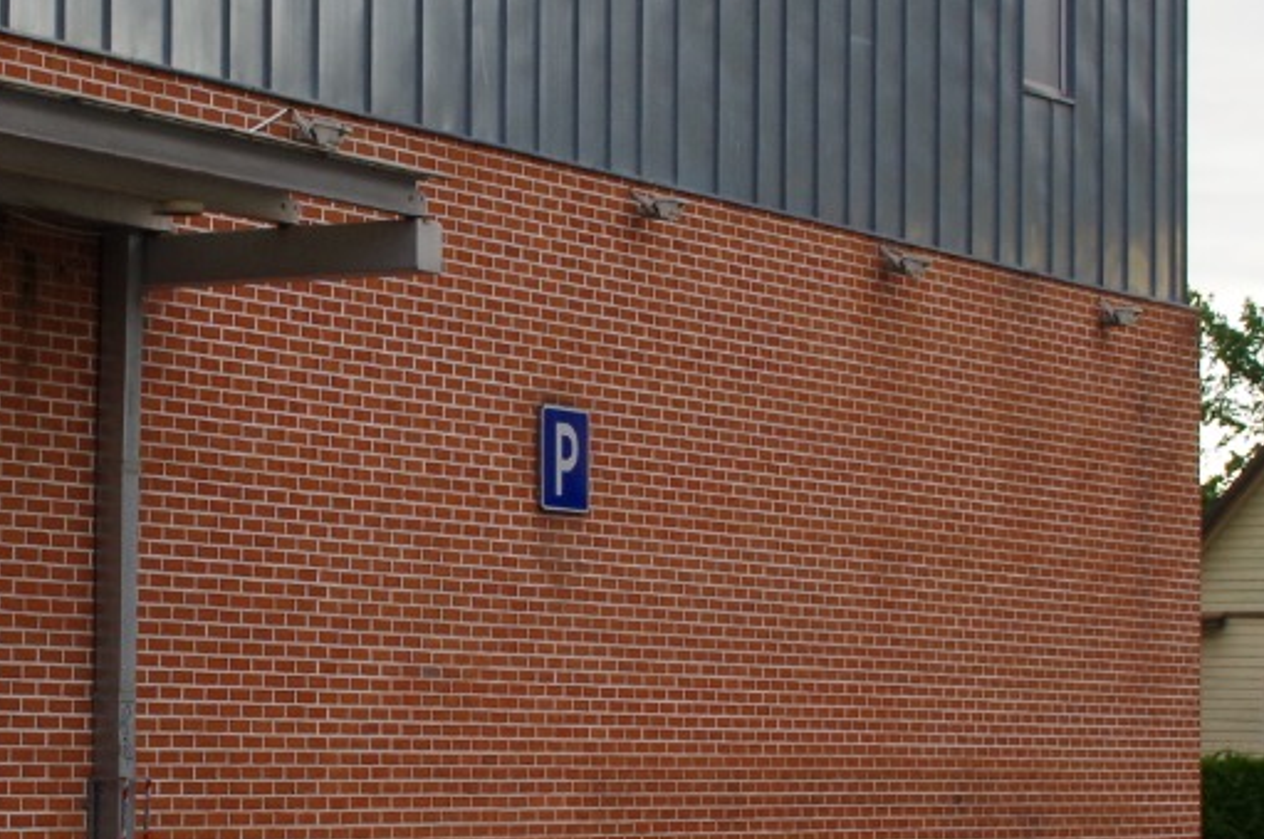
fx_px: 4697
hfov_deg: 15.2
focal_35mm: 134
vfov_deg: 10.2
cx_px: 277
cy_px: 411
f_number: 11
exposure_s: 1/60
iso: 500
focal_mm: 28
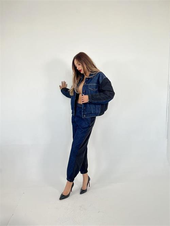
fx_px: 170
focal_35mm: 26
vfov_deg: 67.3
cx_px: 85
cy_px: 113
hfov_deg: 53.1
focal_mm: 5.7
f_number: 1.5
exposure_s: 1/243
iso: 50
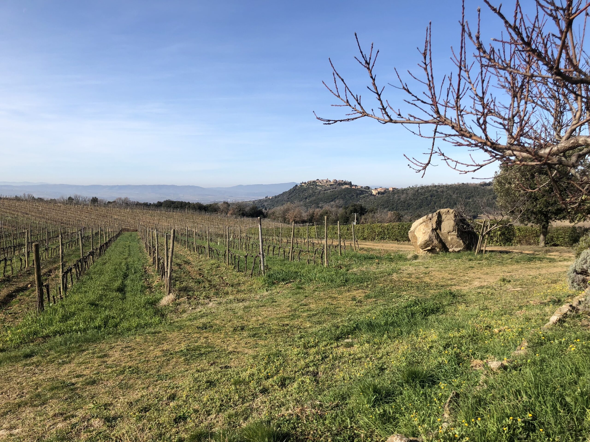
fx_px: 477
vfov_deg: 49.7
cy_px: 221
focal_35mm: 28
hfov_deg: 63.4
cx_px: 295
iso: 20
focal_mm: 4
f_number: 1.8
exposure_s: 1/1919
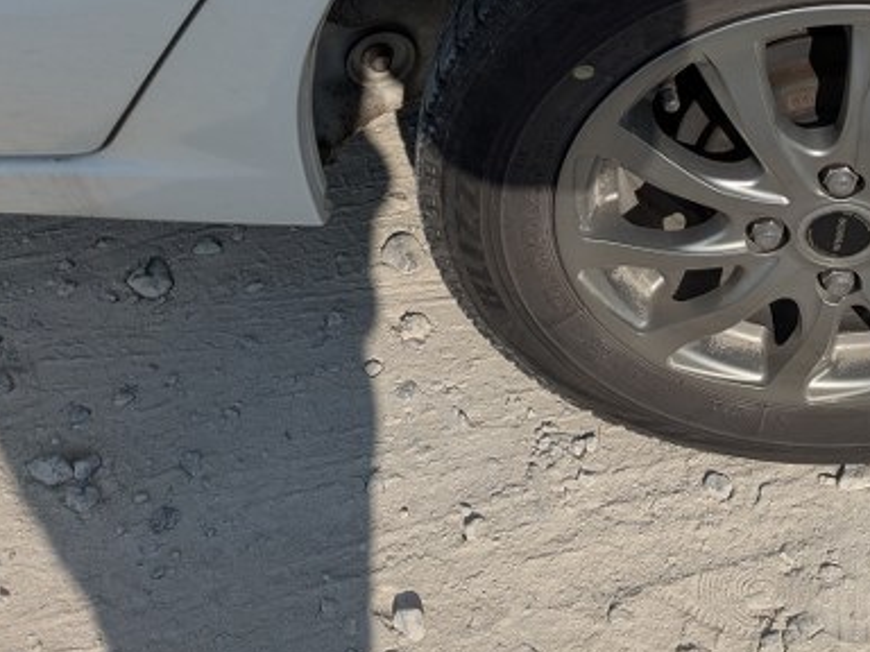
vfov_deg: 27.4
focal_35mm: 52
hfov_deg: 34.8
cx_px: 776
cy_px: 113
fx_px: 1307
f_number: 1.89
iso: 56
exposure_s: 1/4739
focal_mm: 5.43
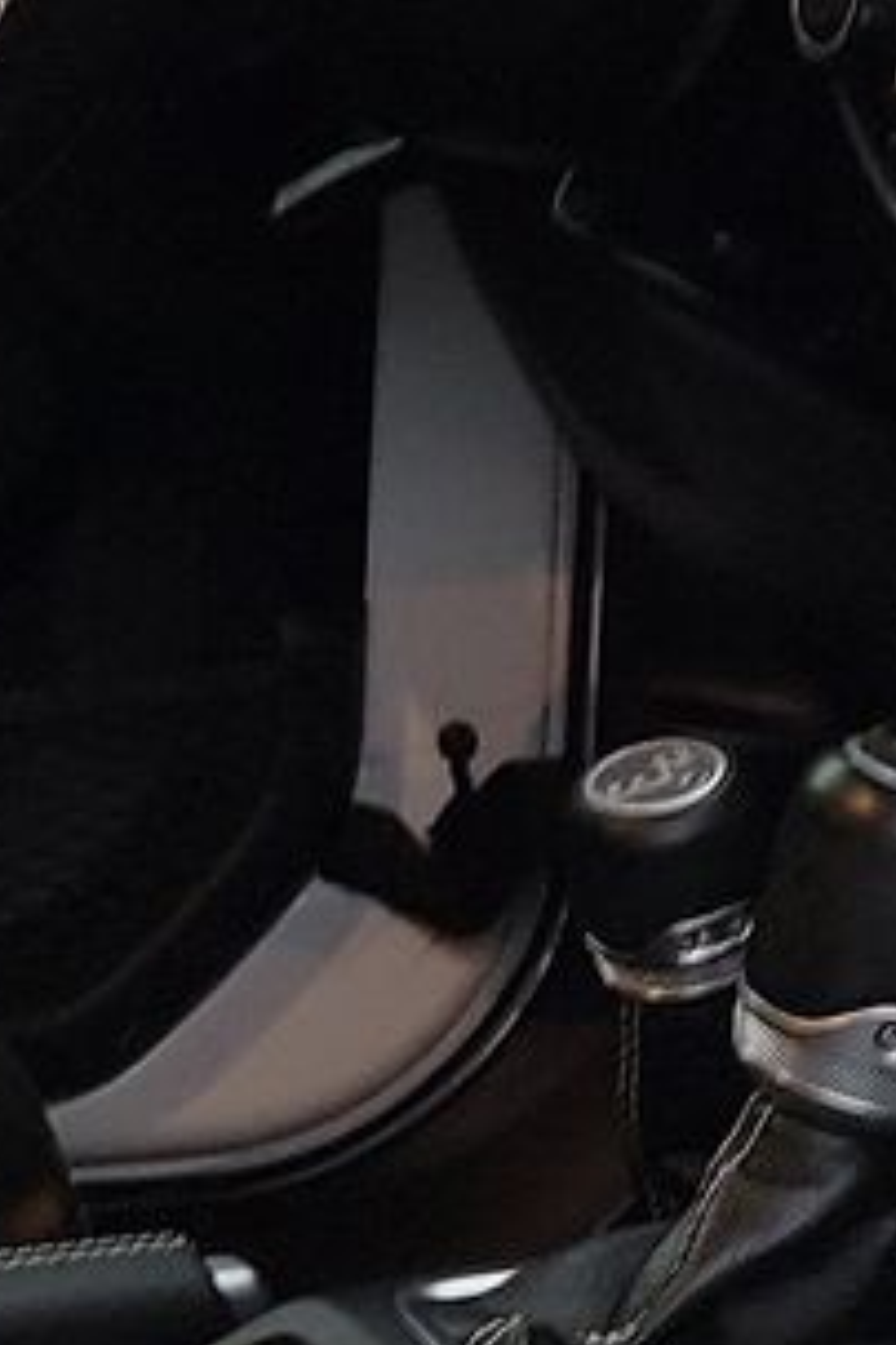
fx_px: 4928
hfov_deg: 10.4
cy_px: 280
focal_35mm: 132
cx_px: 430
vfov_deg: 15.4
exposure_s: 1/59
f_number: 1.8
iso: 409
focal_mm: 6.7
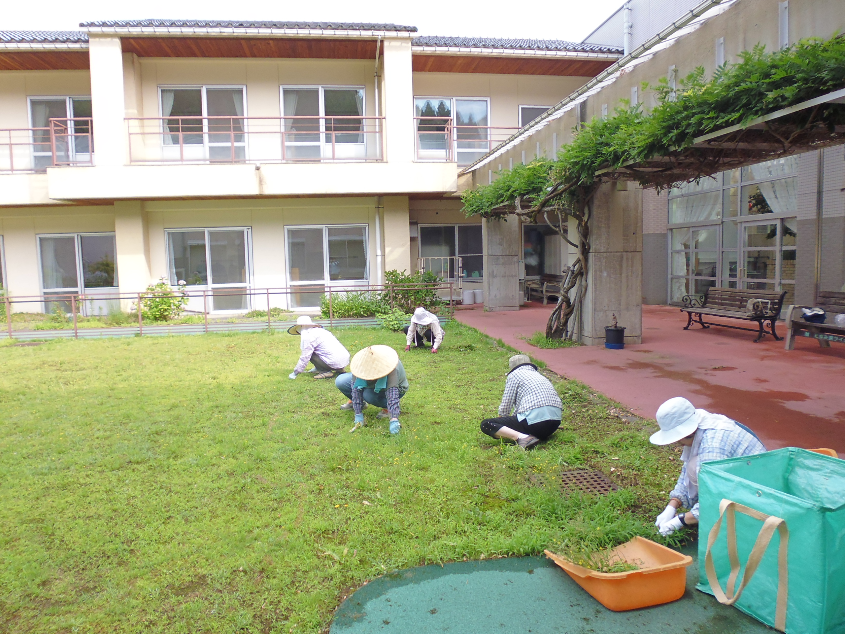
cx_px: 422
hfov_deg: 71.6
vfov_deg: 56.8
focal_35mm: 24
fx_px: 586
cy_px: 317
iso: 160
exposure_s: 1/200
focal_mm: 4.3
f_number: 2.8
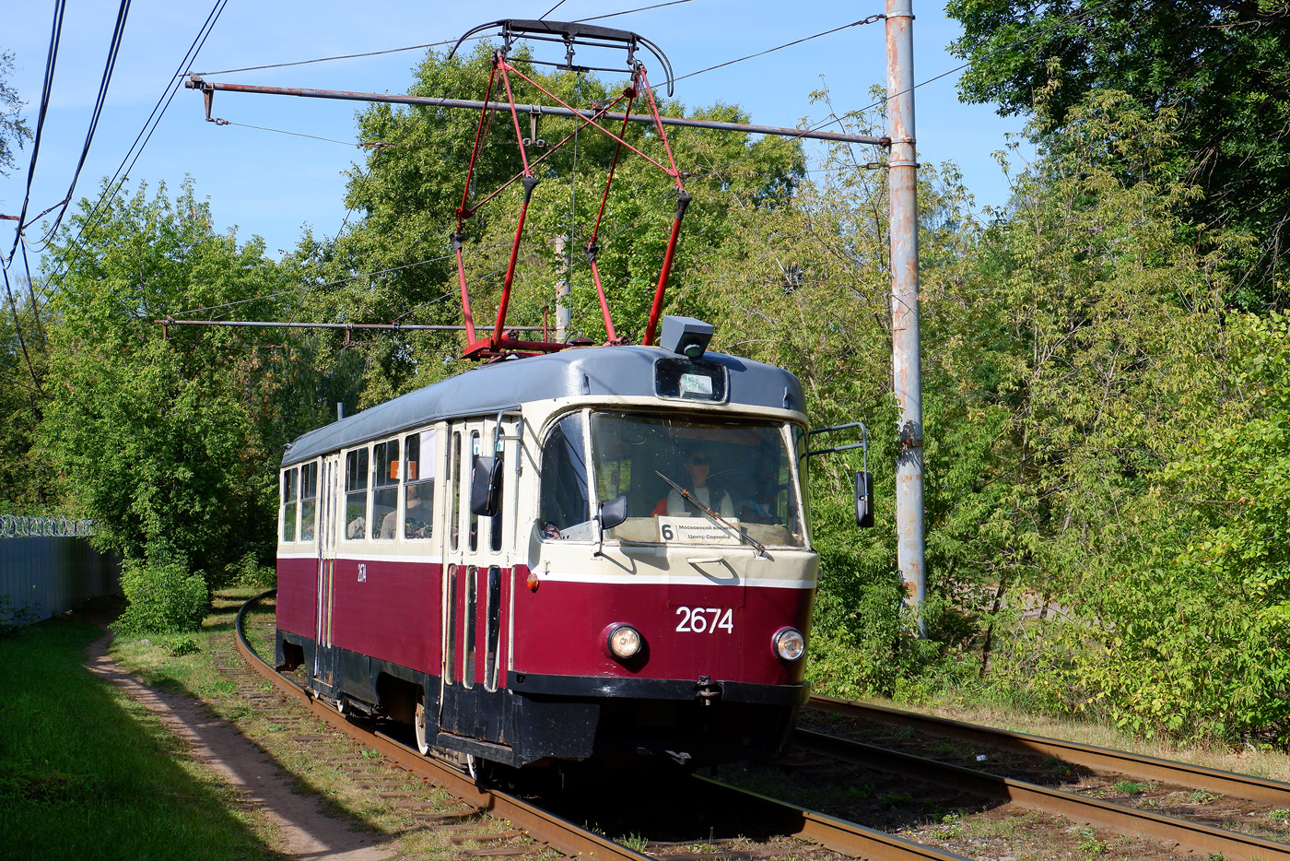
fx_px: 2043
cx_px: 645
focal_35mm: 57
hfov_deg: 35.0
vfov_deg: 23.8
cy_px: 430
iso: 250
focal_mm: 38.7
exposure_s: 1/800
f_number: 5.3
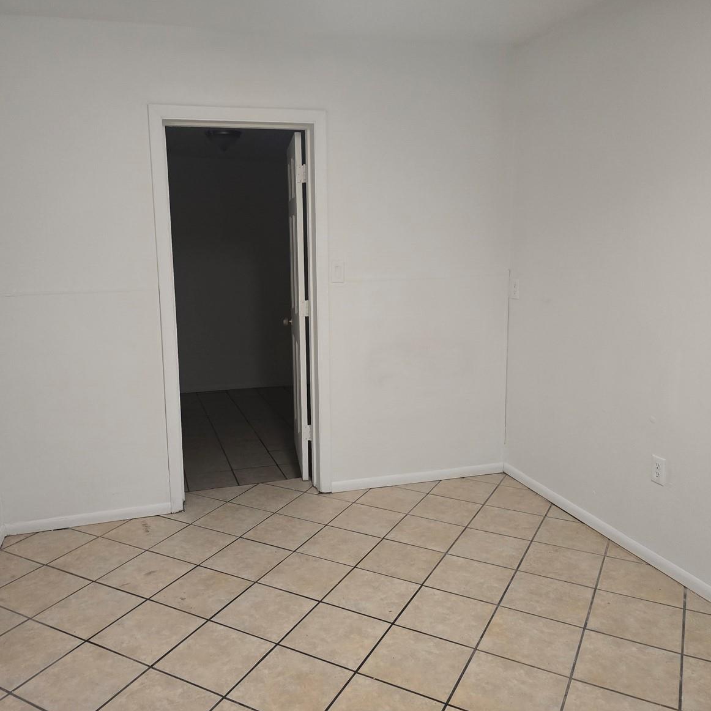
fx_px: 651
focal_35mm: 28
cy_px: 355
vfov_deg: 57.3
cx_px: 313
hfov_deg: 57.1
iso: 640
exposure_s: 1/60
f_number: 1.7
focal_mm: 6.3
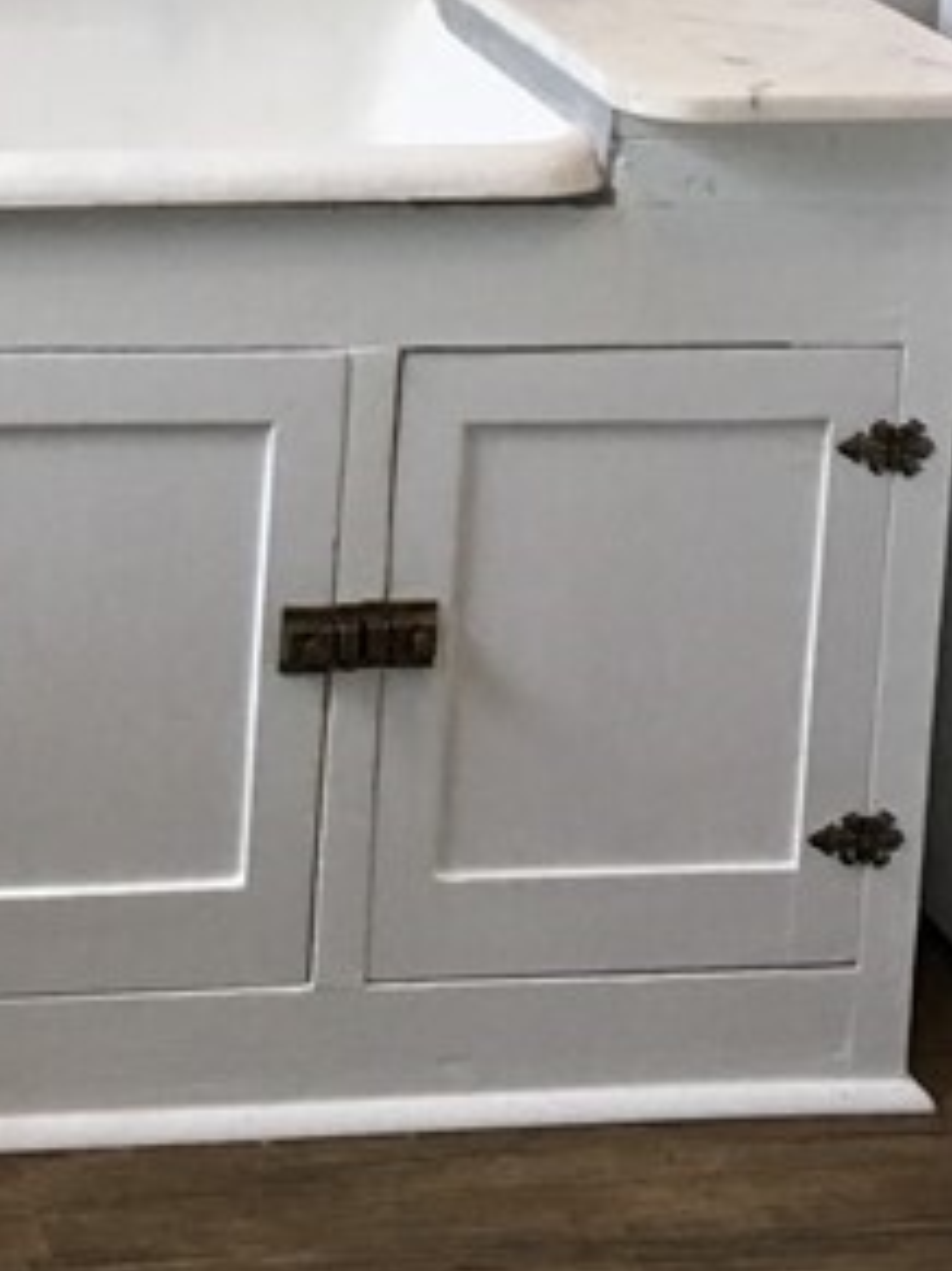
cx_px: 52
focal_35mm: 102
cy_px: -293
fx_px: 3743
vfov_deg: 18.2
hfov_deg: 14.3
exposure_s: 1/30
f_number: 2.2
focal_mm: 4.15
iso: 100
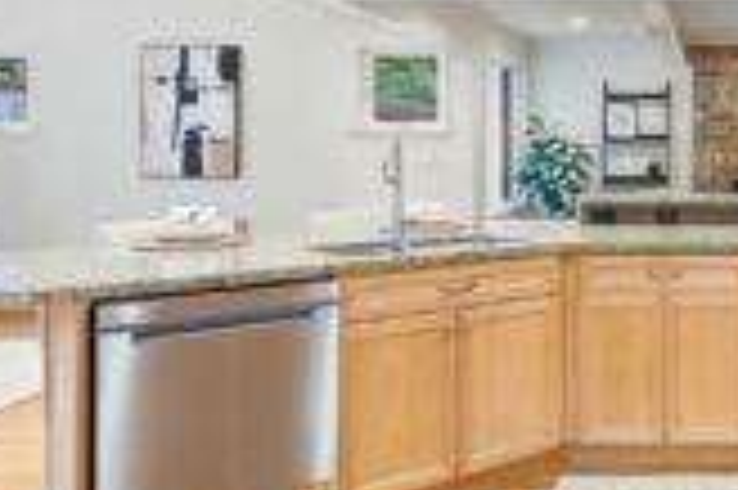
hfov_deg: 43.2
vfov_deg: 33.7
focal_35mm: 39
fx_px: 799
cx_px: 724
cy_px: 148
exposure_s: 1/125
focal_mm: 16
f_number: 9
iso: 400
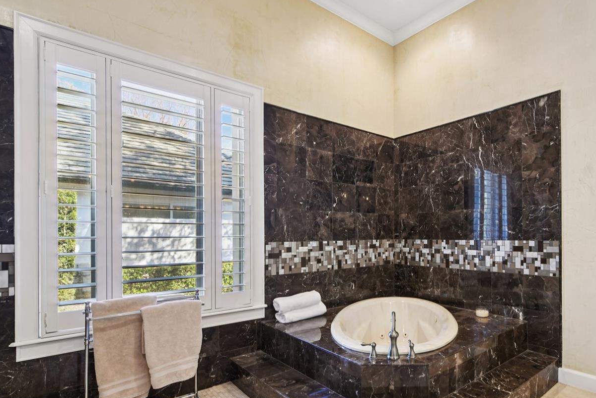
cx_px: 393
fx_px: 331
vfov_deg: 61.4
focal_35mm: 20
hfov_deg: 81.4
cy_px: 238
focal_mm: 15
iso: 400
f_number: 8
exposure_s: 1/6
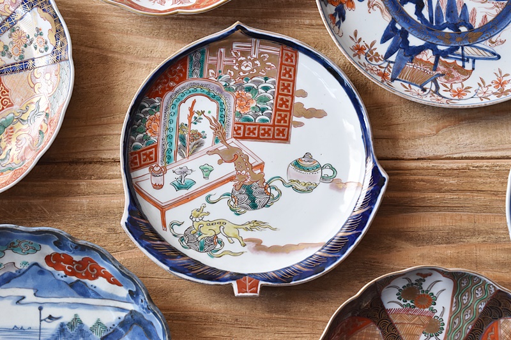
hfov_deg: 24.6
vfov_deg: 16.5
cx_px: 256
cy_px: 170
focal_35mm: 82
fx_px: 1171
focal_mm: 55
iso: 800
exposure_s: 1/15
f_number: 5.6
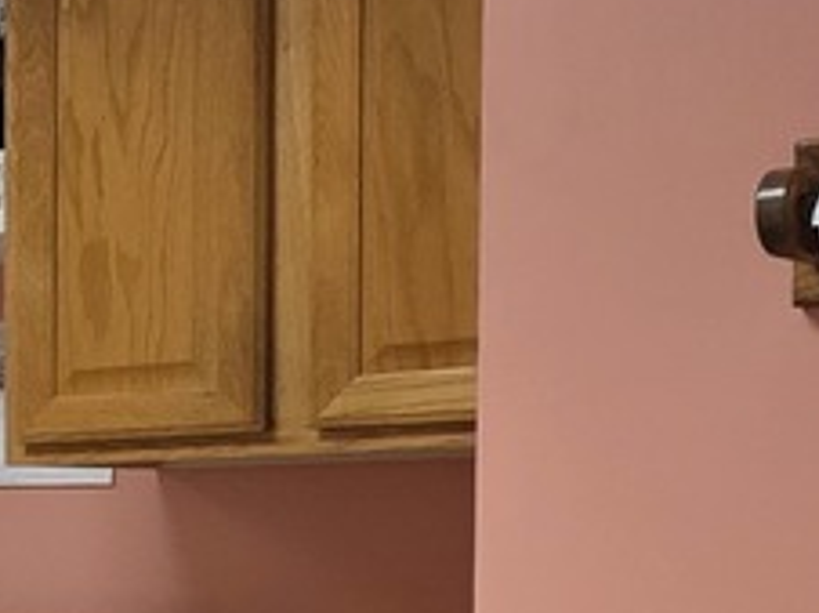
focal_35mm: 83
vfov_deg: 17.3
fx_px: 1962
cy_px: 624
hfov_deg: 18.1
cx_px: -699
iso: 200
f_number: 1.9
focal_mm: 2.2
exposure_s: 1/120
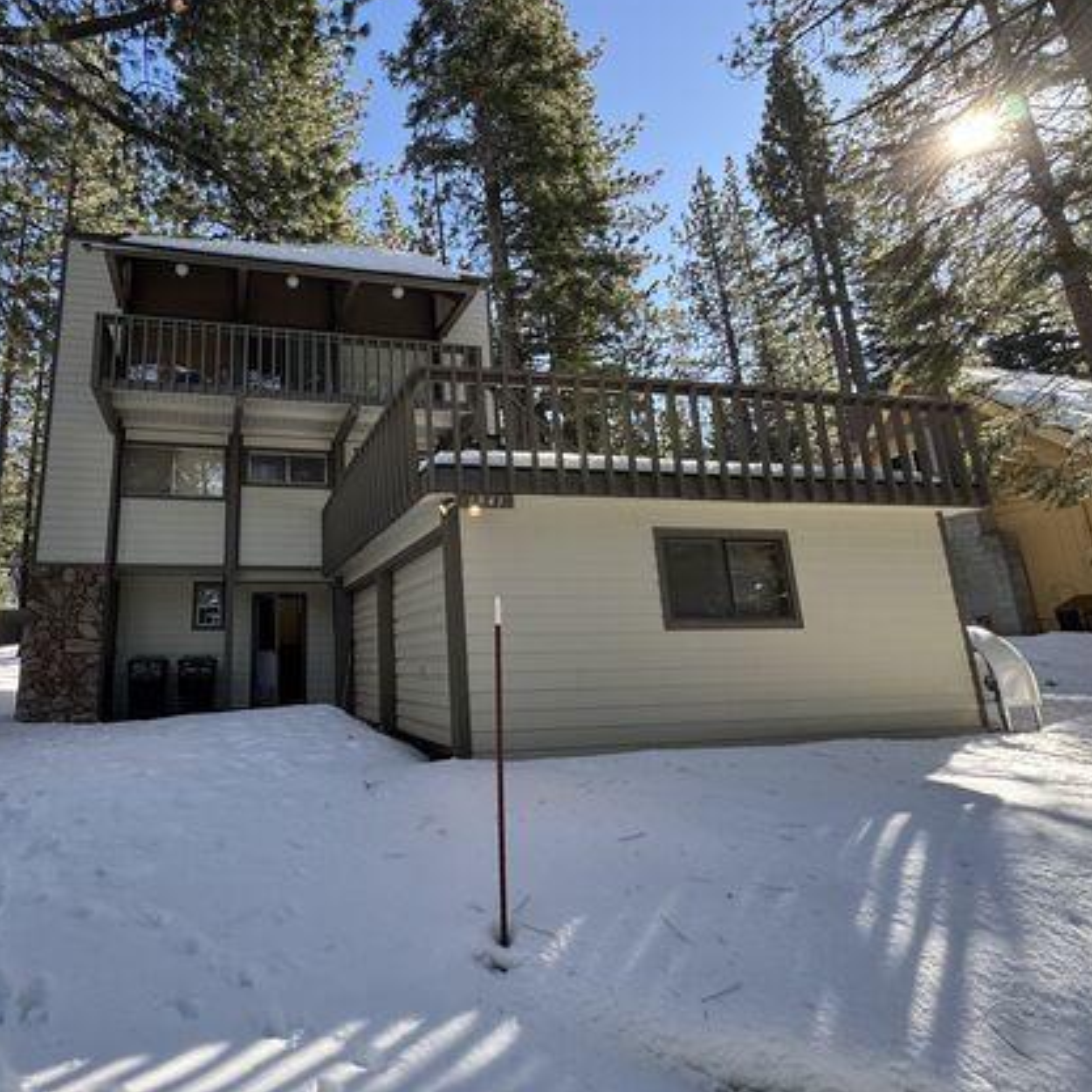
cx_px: 367
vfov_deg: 77.6
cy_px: 508
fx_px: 678
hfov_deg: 75.3
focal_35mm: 19
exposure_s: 1/223
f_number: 2.2
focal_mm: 2.22
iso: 40
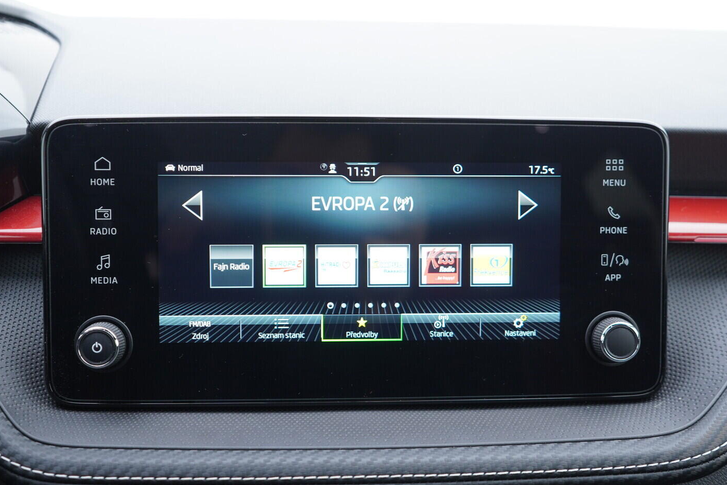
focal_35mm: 37
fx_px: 747
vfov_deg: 35.9
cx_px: 355
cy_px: 247
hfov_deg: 51.9
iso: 320
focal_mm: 24
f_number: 2.8
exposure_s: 1/40
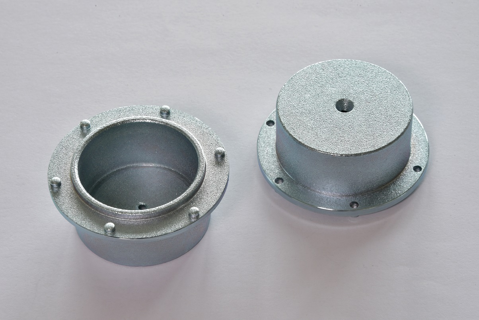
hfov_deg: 14.1
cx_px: 240
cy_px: 160
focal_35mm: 145
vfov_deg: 9.5
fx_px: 1930
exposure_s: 1.6
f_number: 18
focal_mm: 145
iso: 160
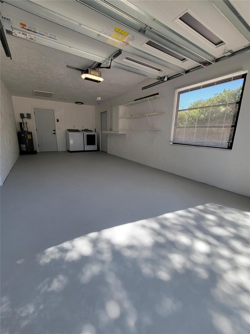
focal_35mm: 13
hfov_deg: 89.9
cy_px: 167
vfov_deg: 106.2
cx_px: 125
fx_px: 125
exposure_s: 1/383
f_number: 2.2
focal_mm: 2.2
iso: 50
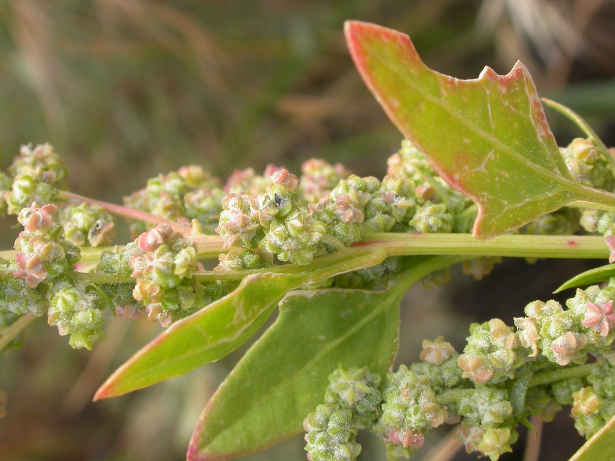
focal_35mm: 78
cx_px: 308
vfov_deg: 18.9
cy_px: 230
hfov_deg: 25.0
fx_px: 1386
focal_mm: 16.2
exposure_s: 1/137
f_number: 7
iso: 100
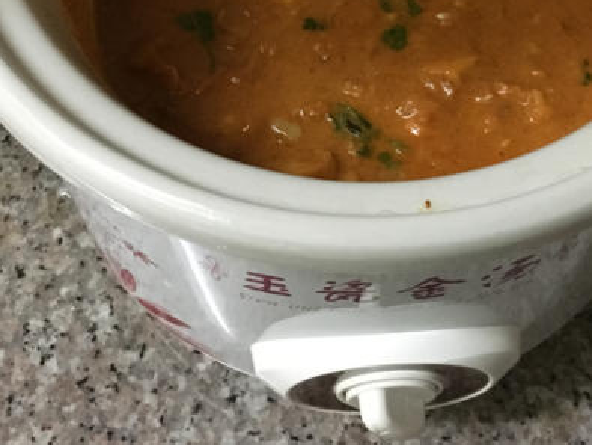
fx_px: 1009
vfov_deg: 23.7
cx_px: 372
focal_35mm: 59
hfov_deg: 32.5
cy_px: -2
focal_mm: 4.2
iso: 320
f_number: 2.2
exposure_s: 1/17
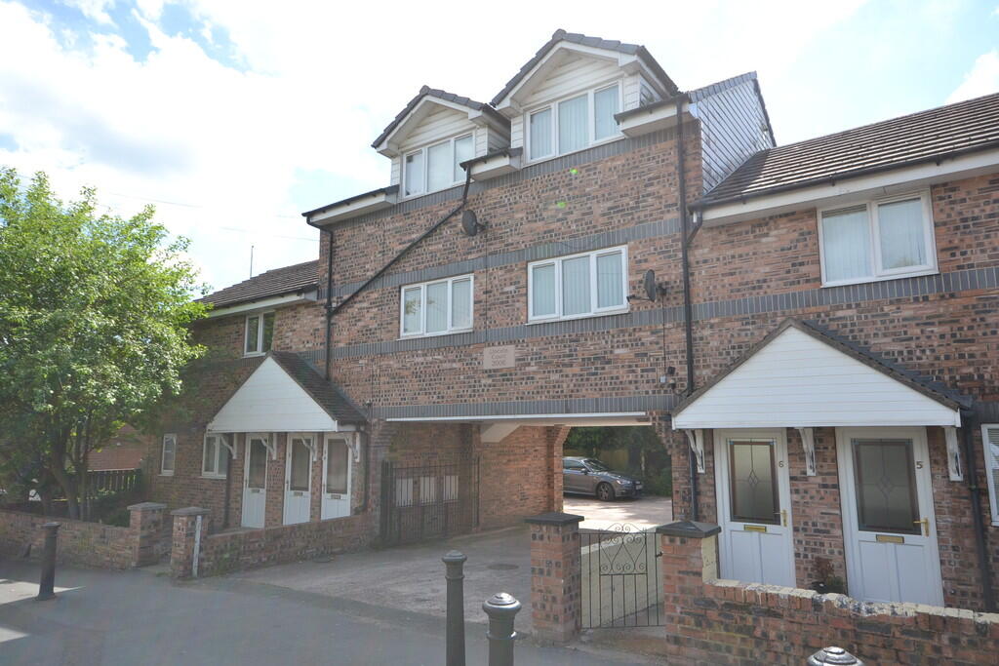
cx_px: 500
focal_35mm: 24
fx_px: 666
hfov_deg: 73.7
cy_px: 333
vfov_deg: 53.1
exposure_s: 1/320
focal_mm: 16
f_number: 9
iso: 400
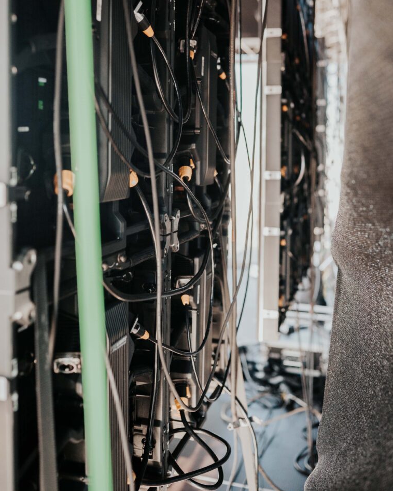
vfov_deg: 45.5
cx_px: 198
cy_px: 197
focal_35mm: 40
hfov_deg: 37.3
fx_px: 581
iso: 2000
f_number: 2.8
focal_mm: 35
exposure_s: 1/400
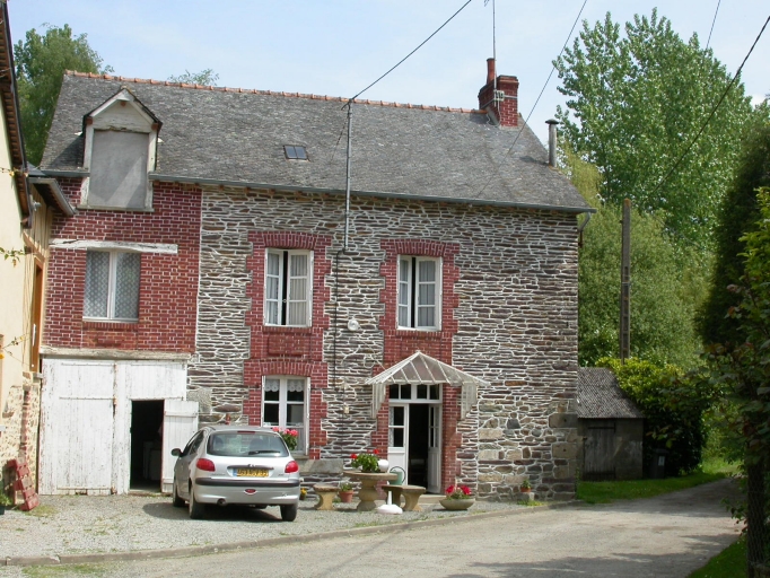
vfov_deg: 29.7
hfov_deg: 38.9
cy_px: 289
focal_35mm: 49
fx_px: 1090
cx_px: 385
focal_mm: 10.2
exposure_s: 1/304
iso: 100
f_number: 7.3
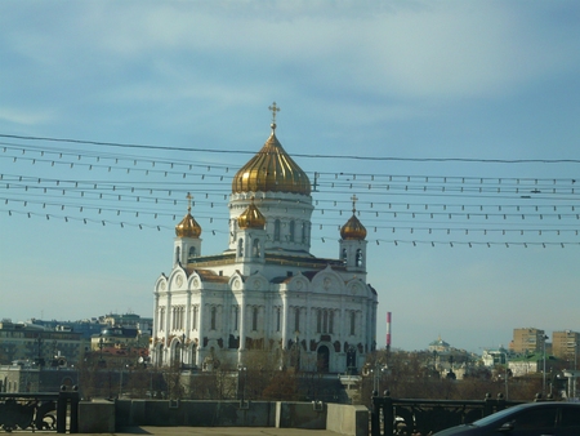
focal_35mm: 75
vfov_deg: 19.7
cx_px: 290
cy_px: 218
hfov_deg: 26.0
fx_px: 1257
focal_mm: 12.3
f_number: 4.1
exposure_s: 1/640
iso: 100
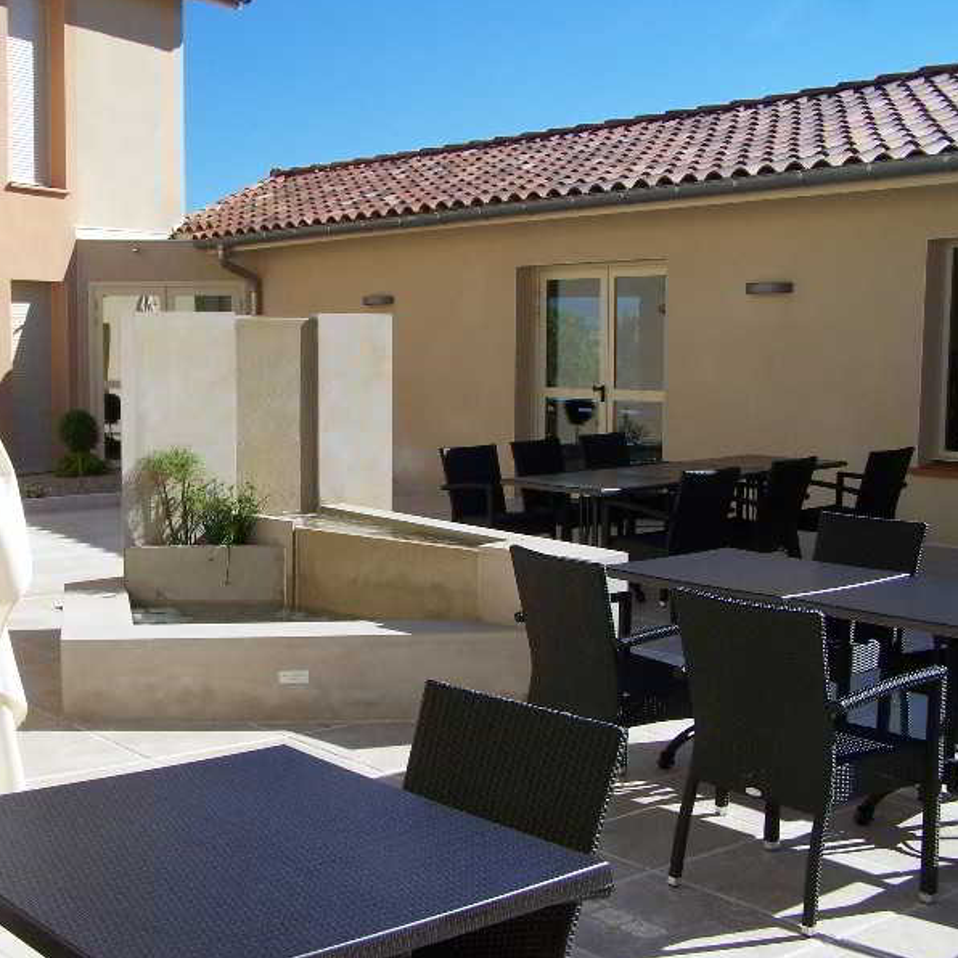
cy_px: 477
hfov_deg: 37.2
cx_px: 333
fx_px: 1409
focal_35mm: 45
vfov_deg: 37.6
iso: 80
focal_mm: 6.3
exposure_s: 1/500
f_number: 5.6
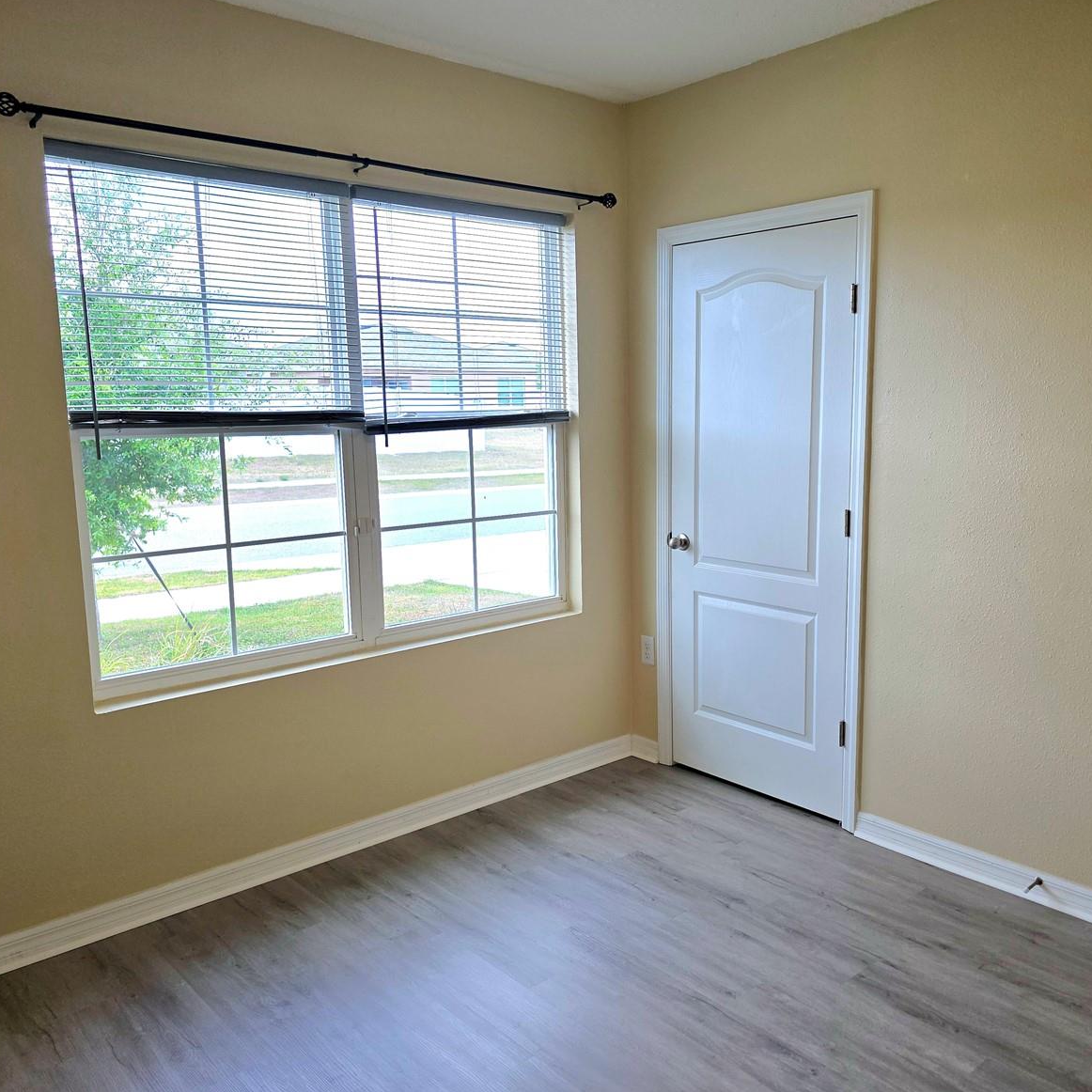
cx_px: 608
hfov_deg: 57.2
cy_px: 538
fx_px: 999
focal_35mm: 28
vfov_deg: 57.3
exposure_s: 1/123
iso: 12
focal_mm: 6.3
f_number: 1.7
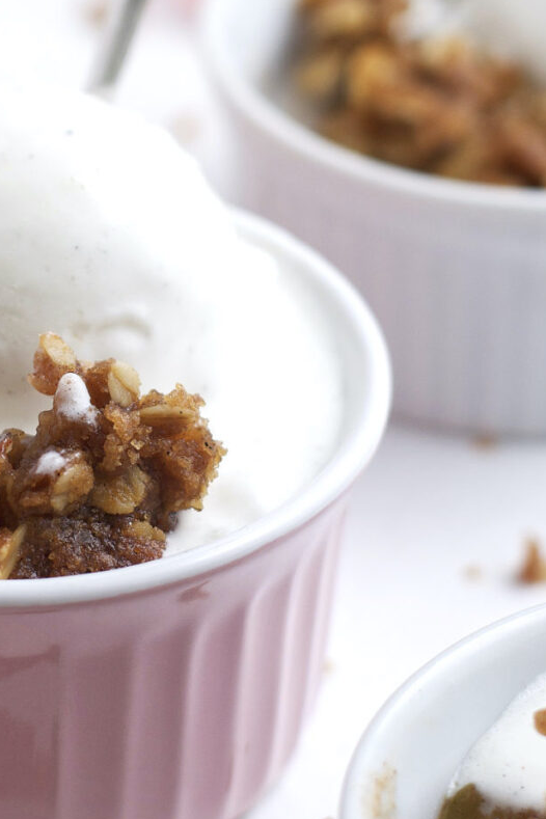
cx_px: 37
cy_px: 210
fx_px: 3321
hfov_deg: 9.4
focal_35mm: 146
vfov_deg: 14.0
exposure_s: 1/160
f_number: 2.8
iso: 100
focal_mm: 50
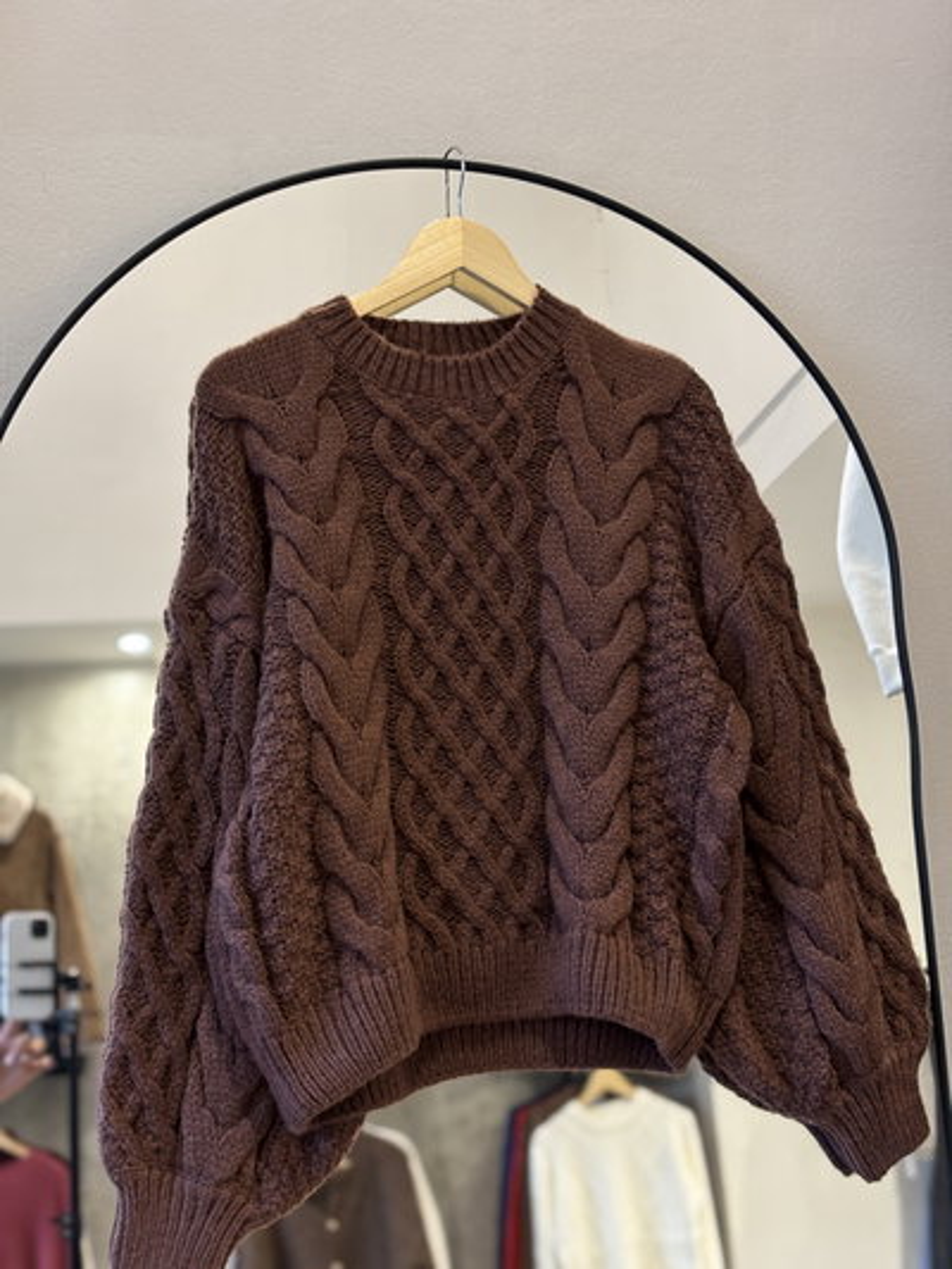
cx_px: 476
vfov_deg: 36.8
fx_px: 1906
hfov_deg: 28.0
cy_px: 634
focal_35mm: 52
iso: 160
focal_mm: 5.96
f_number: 1.6
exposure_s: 1/50
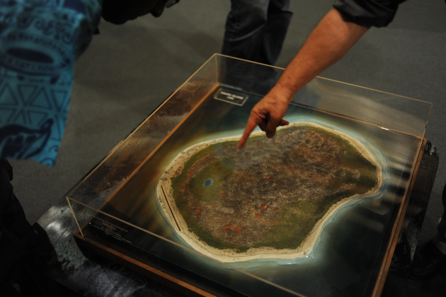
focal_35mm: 35
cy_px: 148
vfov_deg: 37.8
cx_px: 223
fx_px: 433
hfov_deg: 54.5
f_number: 2
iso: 1600
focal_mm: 35
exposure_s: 1/40
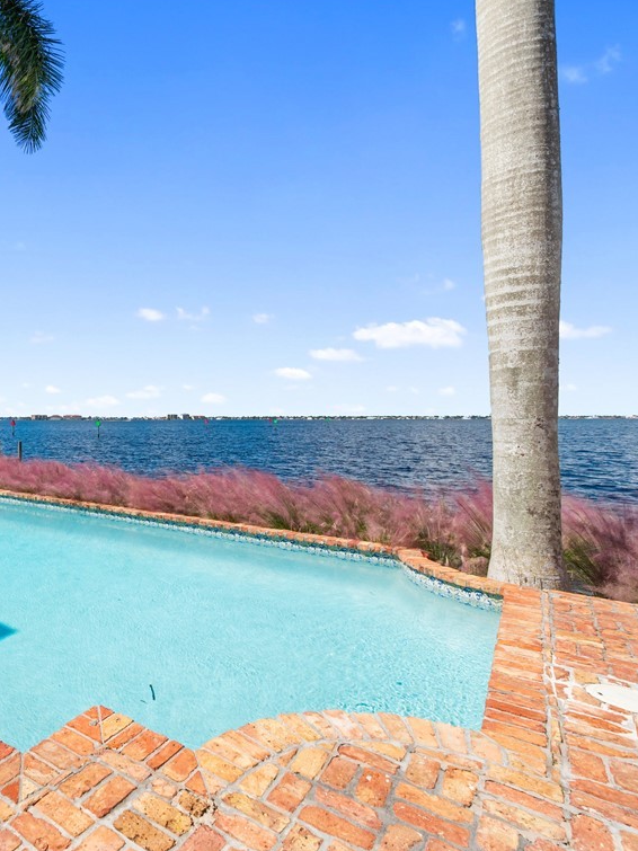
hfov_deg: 60.4
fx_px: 467
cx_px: 89
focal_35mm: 19
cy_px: 422
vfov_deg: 84.7
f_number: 7.1
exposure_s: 1/320
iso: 200
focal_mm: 7
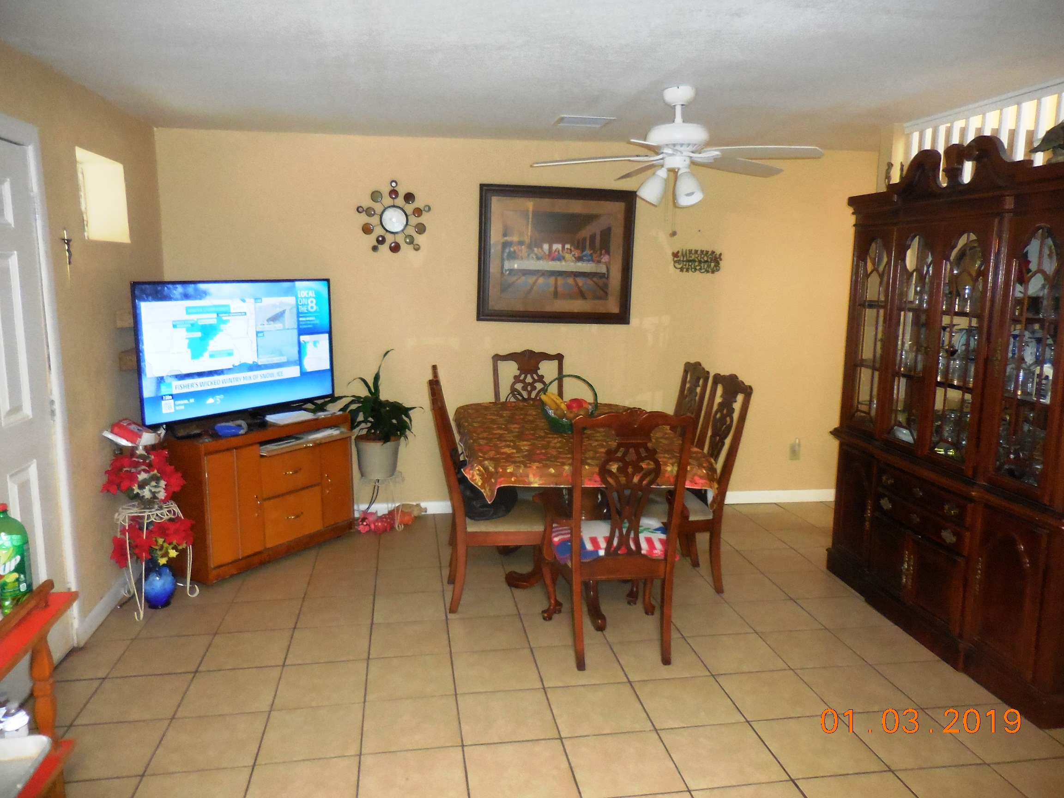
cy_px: 399
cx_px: 532
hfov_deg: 69.4
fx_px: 768
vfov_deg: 54.9
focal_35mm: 25
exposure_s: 1/25
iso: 720
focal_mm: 4.5
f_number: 3.3
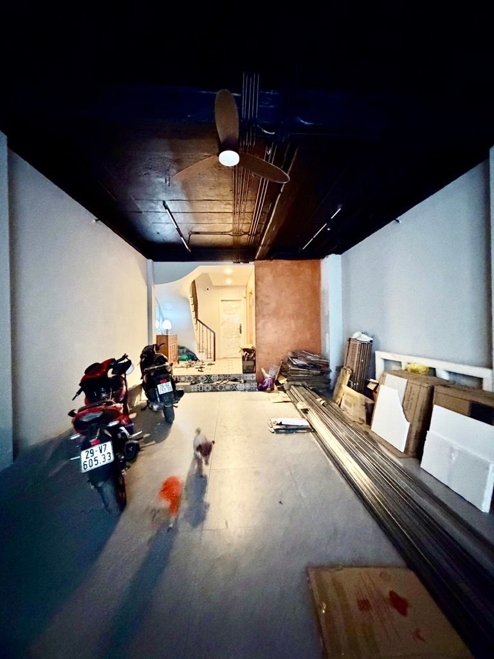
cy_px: 330
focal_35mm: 14
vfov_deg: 102.1
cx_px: 247
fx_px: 266
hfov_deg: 85.7
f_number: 2.2
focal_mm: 2.22
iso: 1600
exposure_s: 1/33
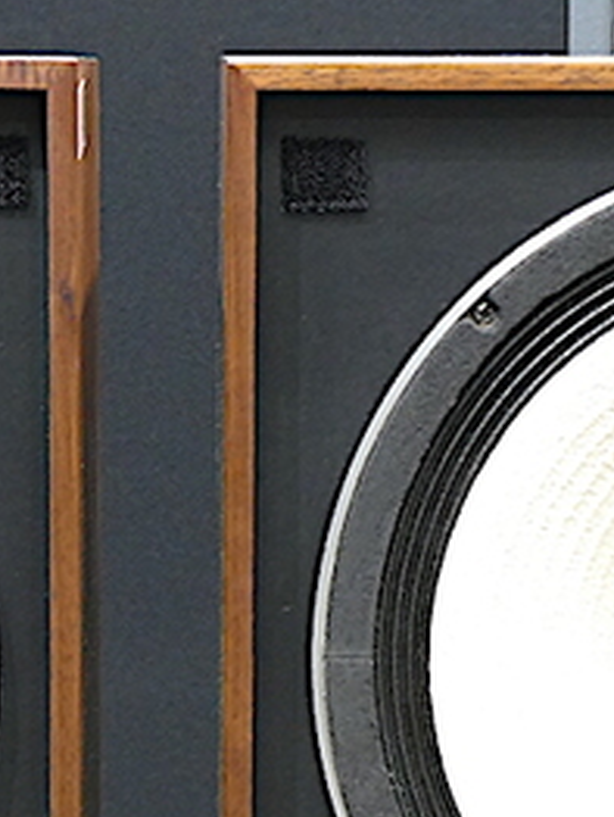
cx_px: 131
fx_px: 5620
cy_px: 979
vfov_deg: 8.2
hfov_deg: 6.2
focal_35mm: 238
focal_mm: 11.7
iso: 200
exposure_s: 1/1.6
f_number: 5
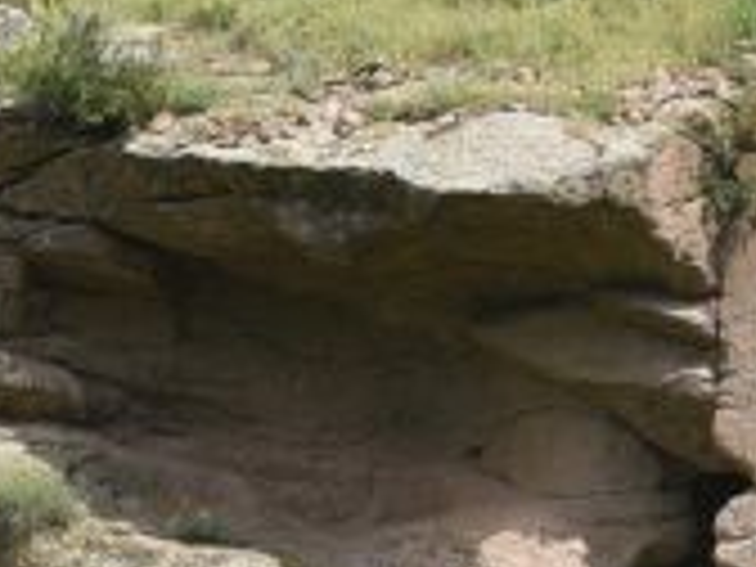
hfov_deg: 5.3
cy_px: 488
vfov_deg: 4.0
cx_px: -158
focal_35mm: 371
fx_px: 8102
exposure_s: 1/160
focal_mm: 50
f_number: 9
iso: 100
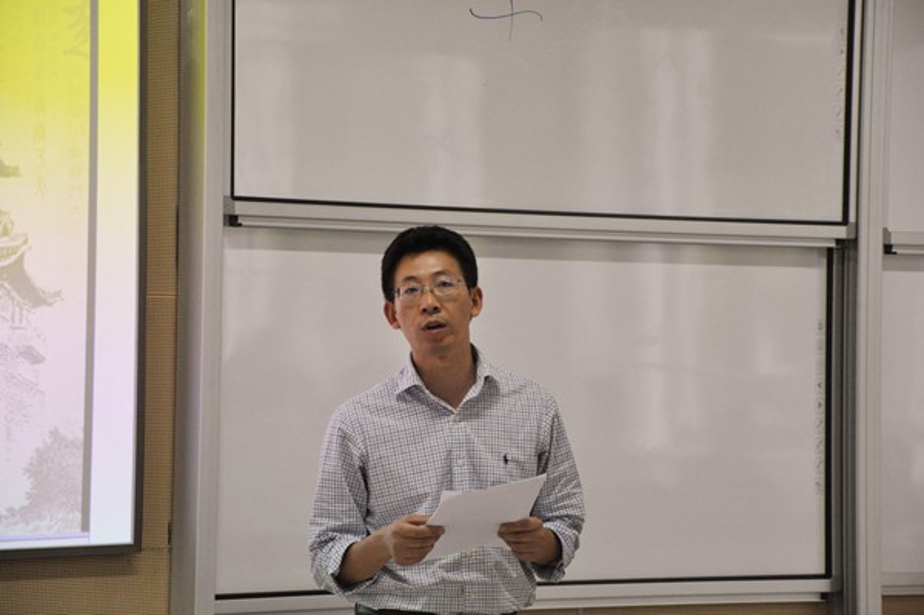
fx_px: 4039
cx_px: 462
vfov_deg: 8.7
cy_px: 308
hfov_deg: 13.1
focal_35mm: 158
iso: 1600
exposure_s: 1/125
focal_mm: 105
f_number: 5.6
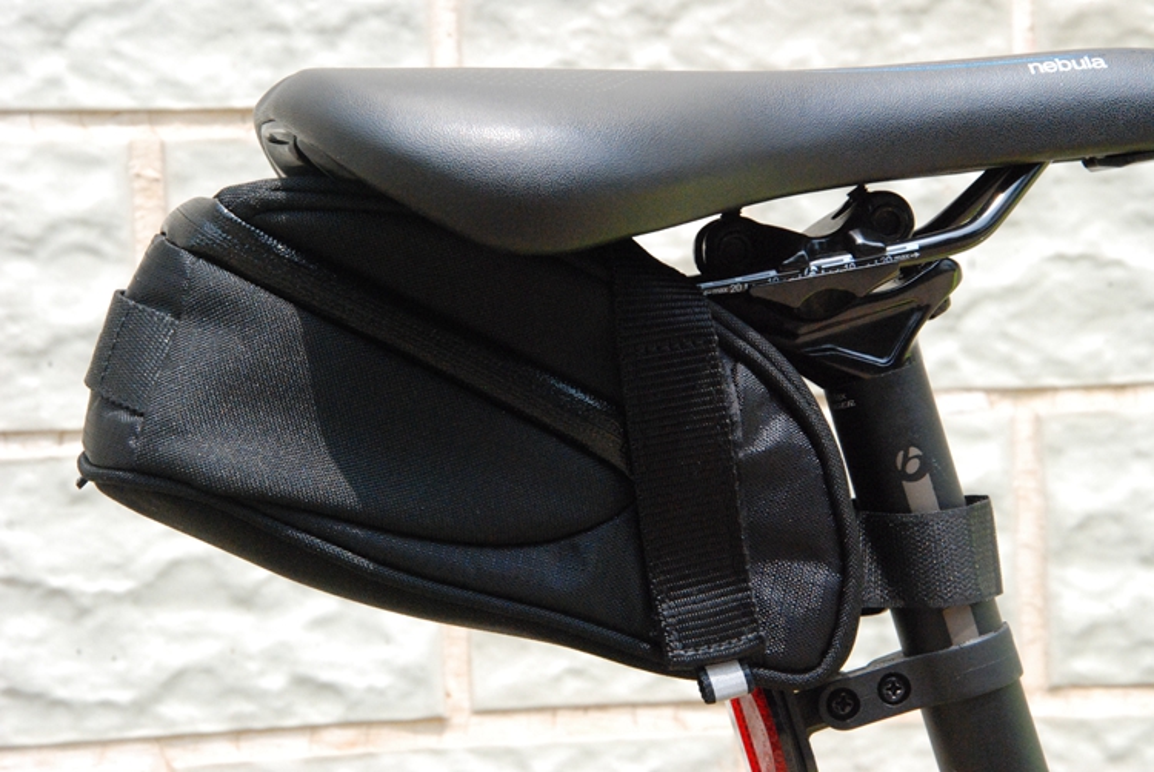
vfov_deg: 11.5
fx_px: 3851
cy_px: 386
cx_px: 577
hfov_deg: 17.0
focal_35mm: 120
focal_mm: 80
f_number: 13
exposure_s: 1/500
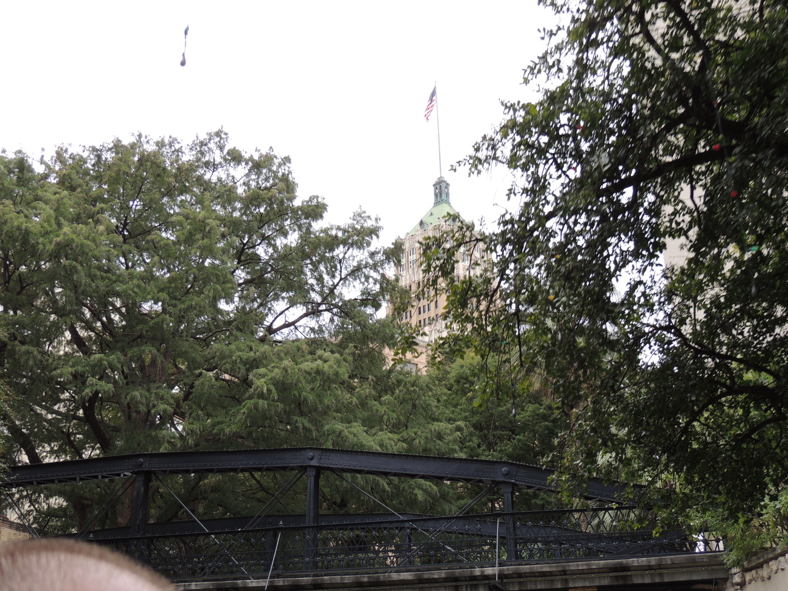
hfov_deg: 46.8
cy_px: 296
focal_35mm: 40
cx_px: 394
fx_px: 911
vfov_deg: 36.0
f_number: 3.3
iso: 100
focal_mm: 7.1
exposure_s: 1/60
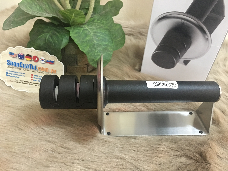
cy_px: 86
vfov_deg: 48.2
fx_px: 191
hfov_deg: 61.7
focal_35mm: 29
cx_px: 114
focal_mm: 4.15
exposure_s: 1/8
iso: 160
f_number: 2.2
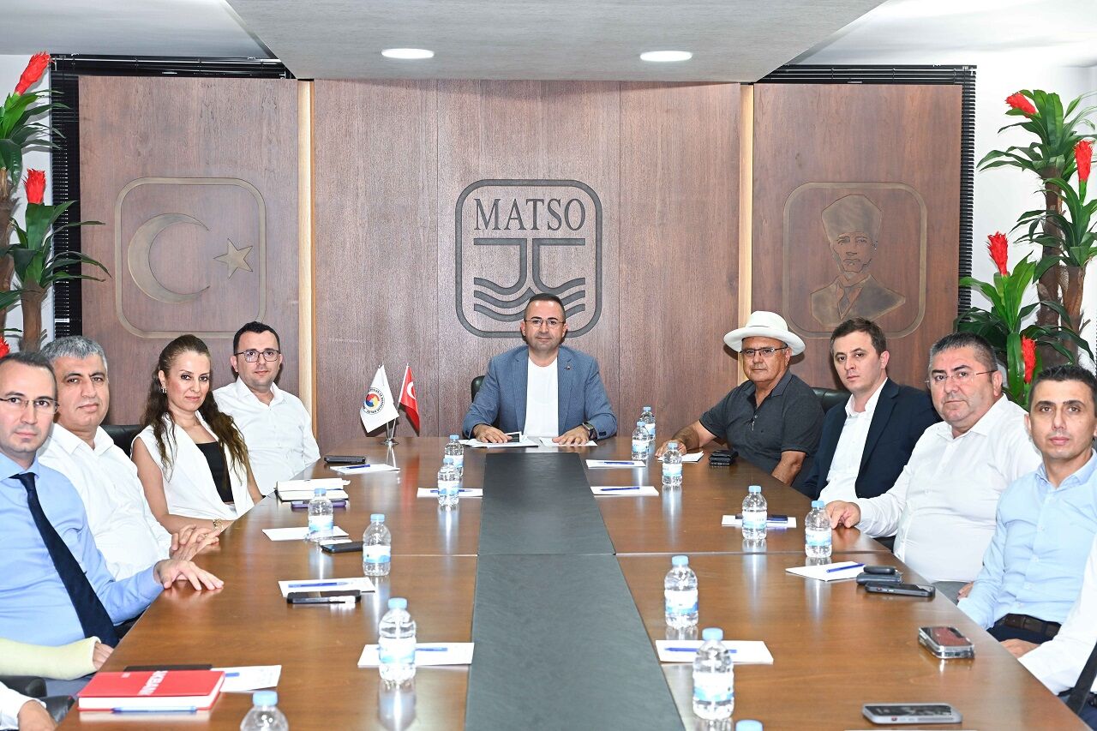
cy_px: 366
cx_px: 548
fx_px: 1554
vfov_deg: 26.5
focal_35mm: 51
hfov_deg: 38.9
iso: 640
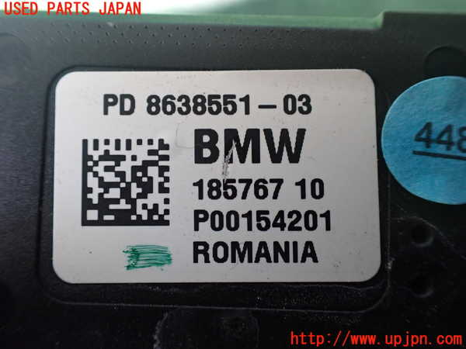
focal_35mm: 30
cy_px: 174
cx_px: 233
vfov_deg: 46.8
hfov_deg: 60.0
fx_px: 404
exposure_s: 1/125
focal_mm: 5.4
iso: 320
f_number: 2.3
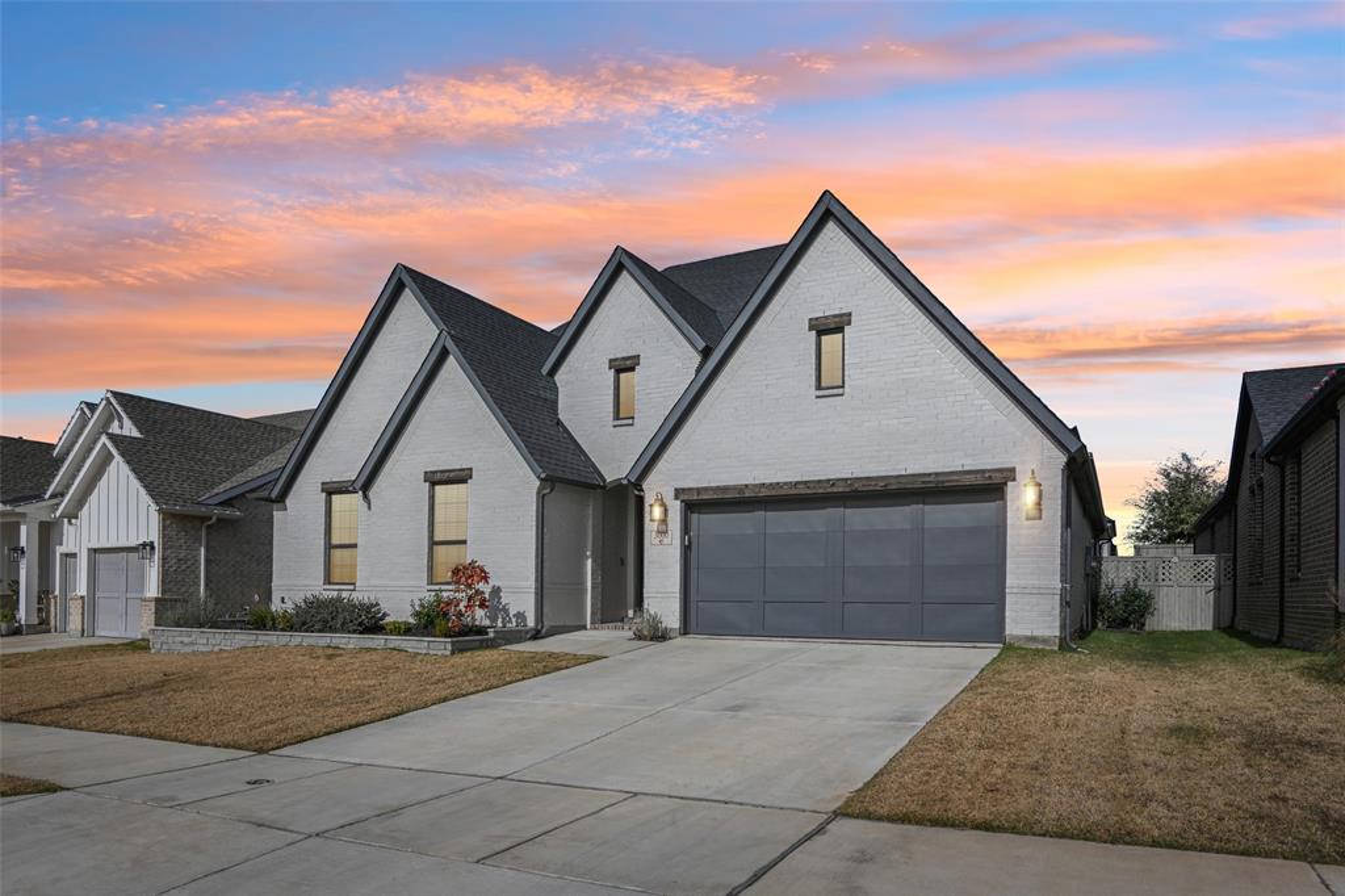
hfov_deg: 81.2
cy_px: 448
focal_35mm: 21
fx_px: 784
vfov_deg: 59.5
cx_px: 672
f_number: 8
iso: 400
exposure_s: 1/2500
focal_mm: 21
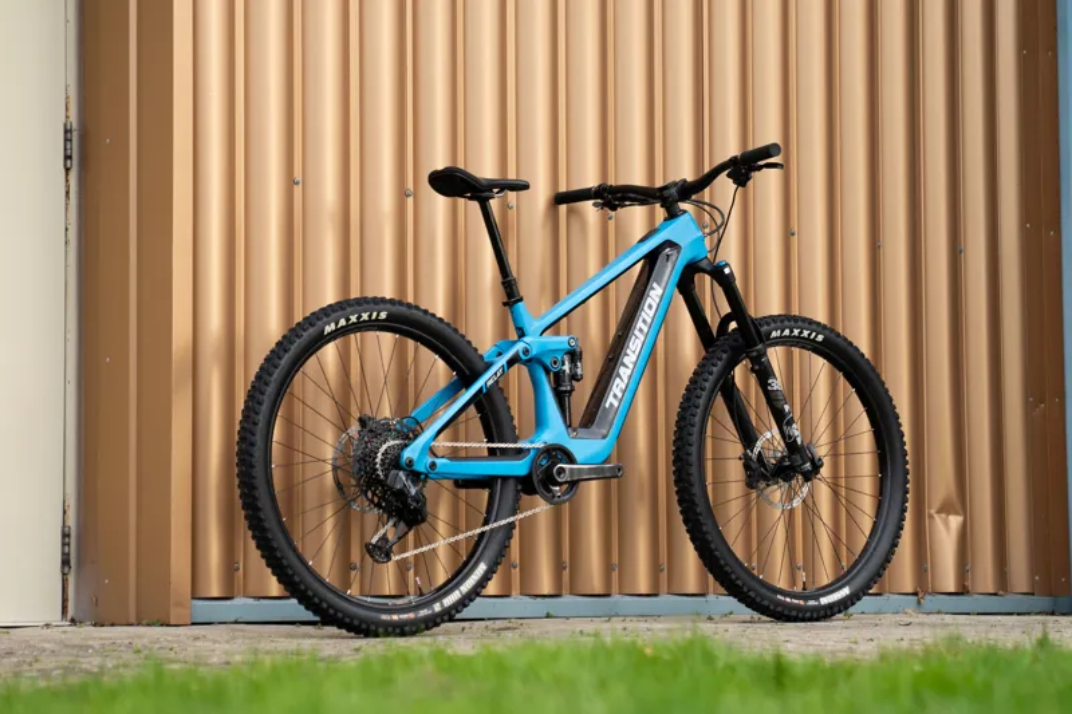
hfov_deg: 19.5
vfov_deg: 13.0
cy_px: 357
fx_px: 3126
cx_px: 536
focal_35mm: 105
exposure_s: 1/640
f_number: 2.8
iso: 200
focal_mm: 70
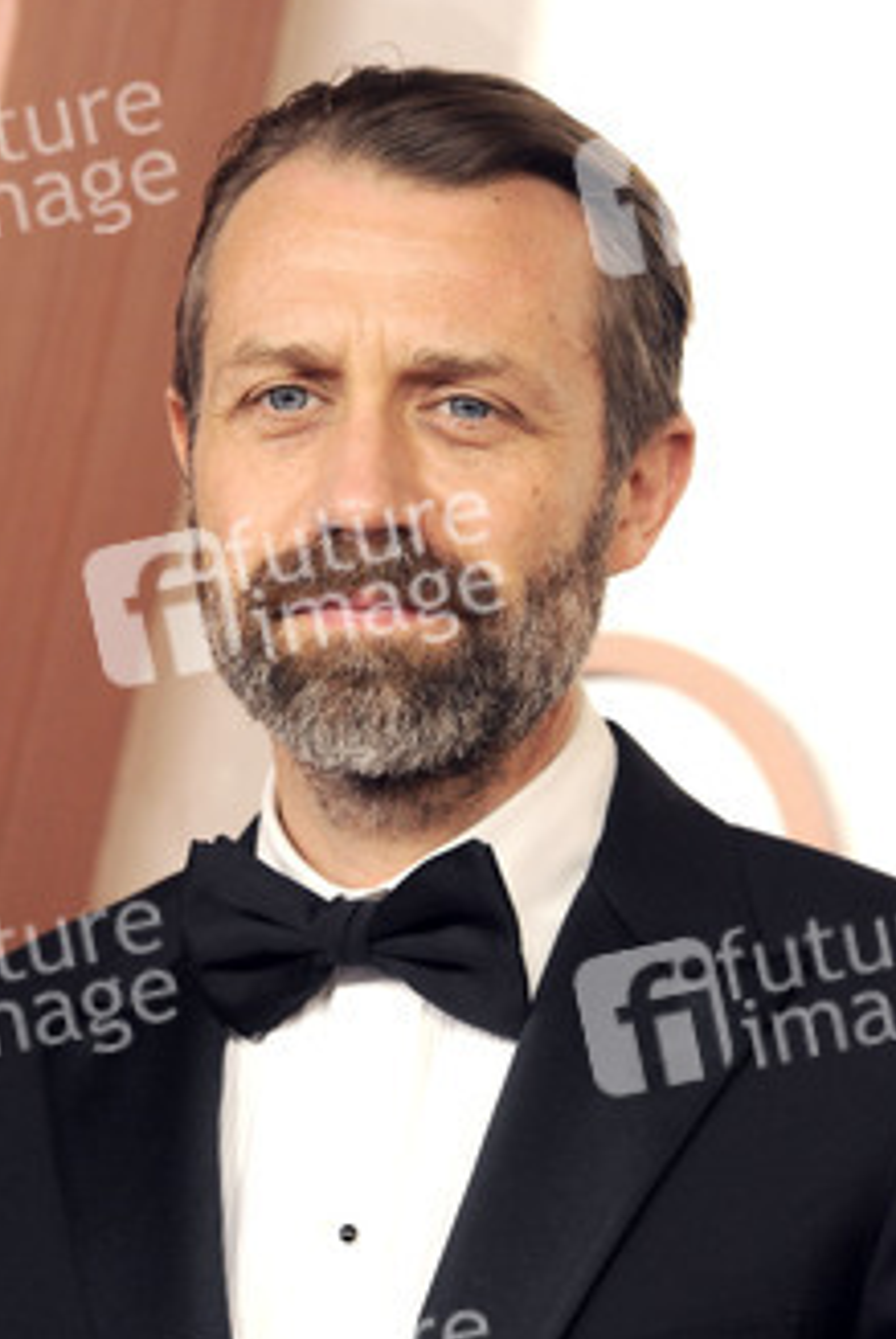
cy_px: 794
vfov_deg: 9.1
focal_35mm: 226
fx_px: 8410
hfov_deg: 6.1
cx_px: 415
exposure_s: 1/160
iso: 2000
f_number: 6.3
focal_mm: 185
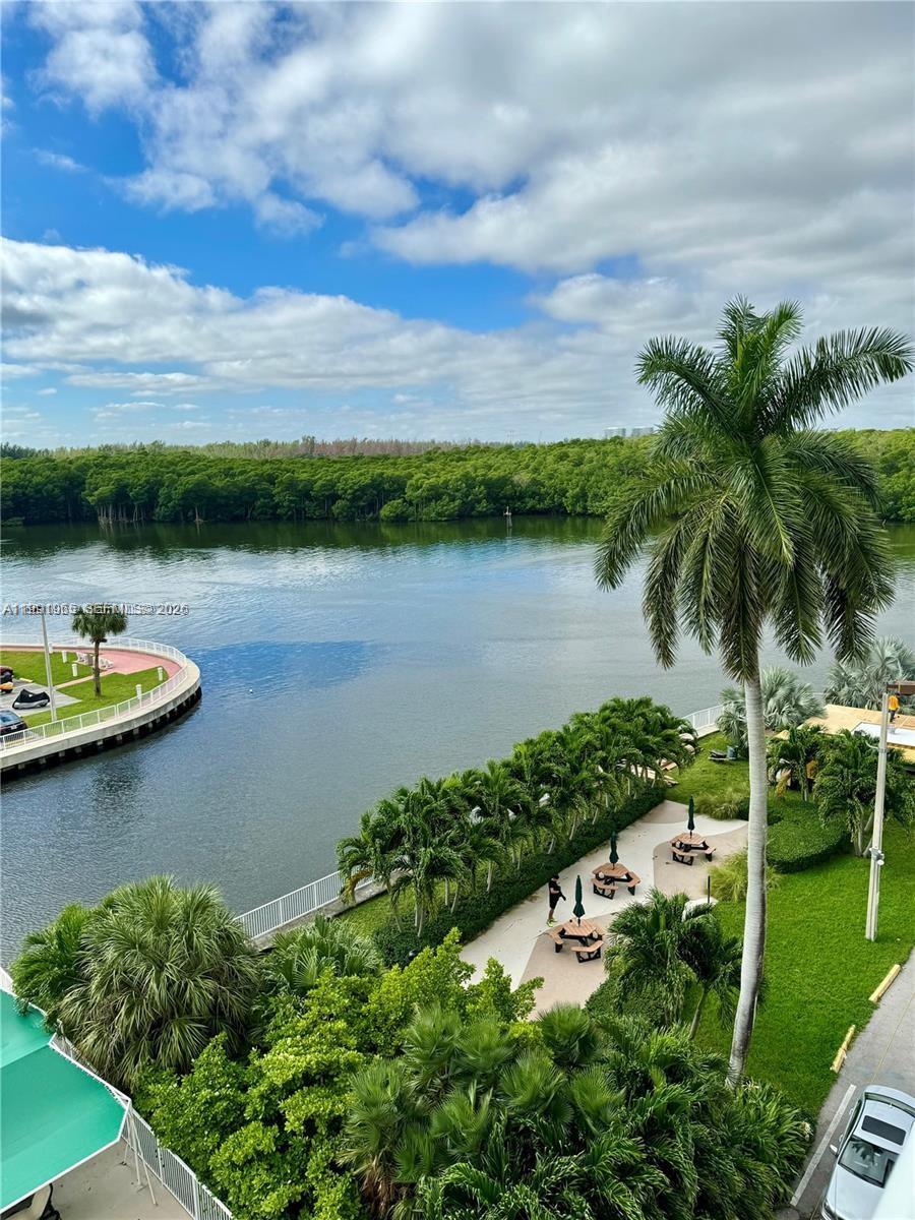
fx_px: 846
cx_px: 458
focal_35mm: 24
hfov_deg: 56.8
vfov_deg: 71.6
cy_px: 610
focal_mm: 6.86
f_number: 1.78
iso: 80
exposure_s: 1/5814
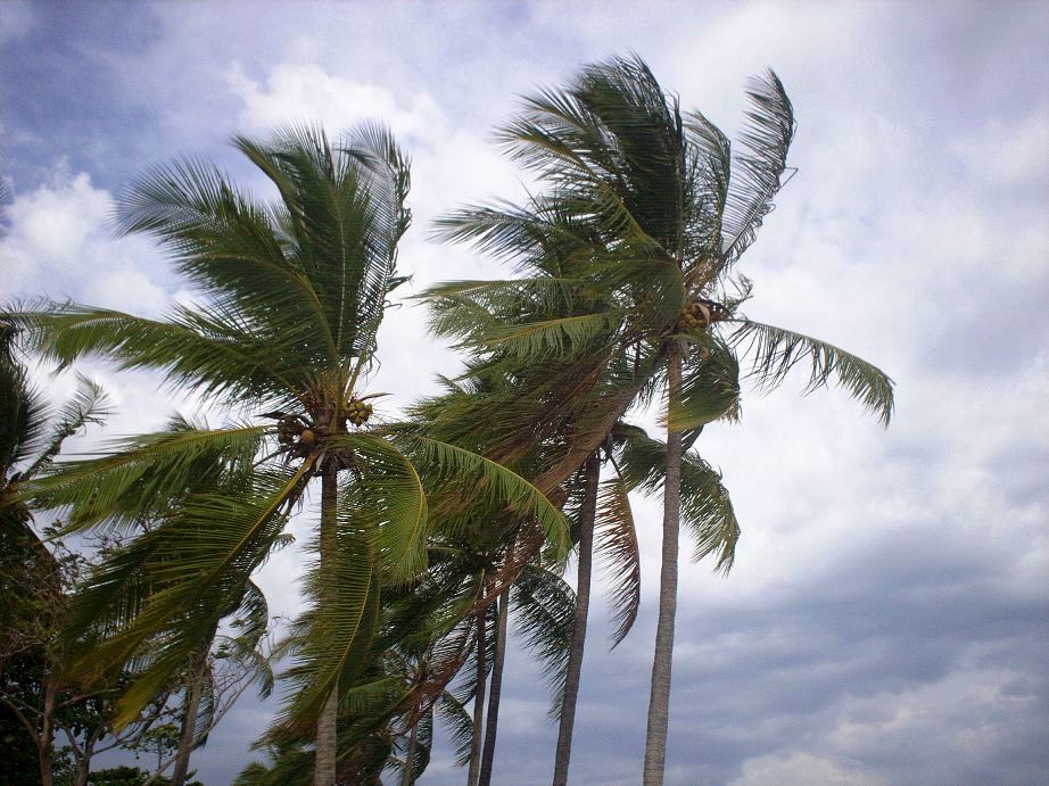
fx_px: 1091
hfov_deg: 51.4
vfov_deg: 39.6
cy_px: 393
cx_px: 524
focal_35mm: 36
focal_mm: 6
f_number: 4.5
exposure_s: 1/784
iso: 100
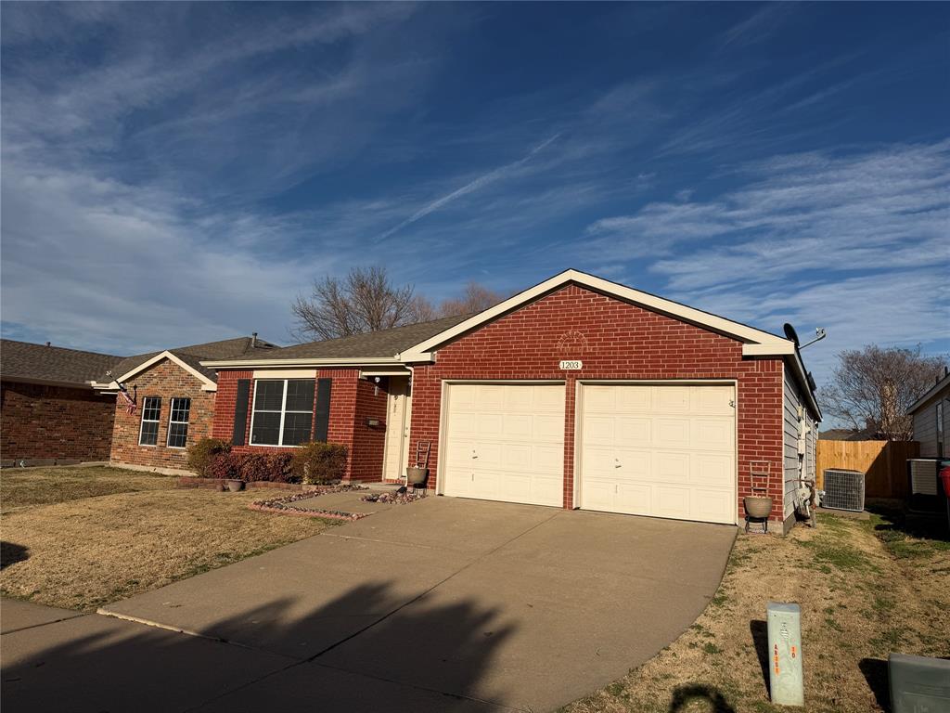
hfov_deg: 71.6
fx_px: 659
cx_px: 475
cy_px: 356
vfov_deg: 56.8
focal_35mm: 24
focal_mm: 6.76
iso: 80
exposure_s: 1/10309
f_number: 1.78
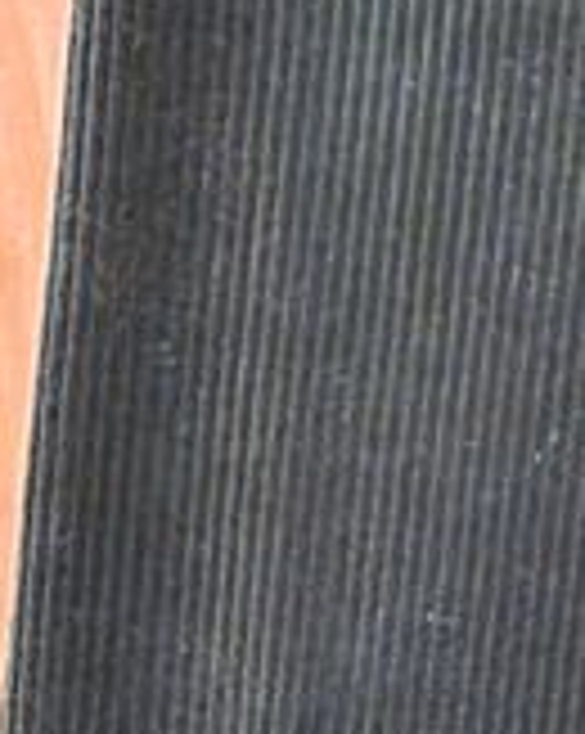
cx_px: 1287
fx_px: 2992
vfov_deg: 13.9
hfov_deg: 10.1
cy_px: 639
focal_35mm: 138
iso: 1250
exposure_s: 1/13
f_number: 1.8
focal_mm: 5.4
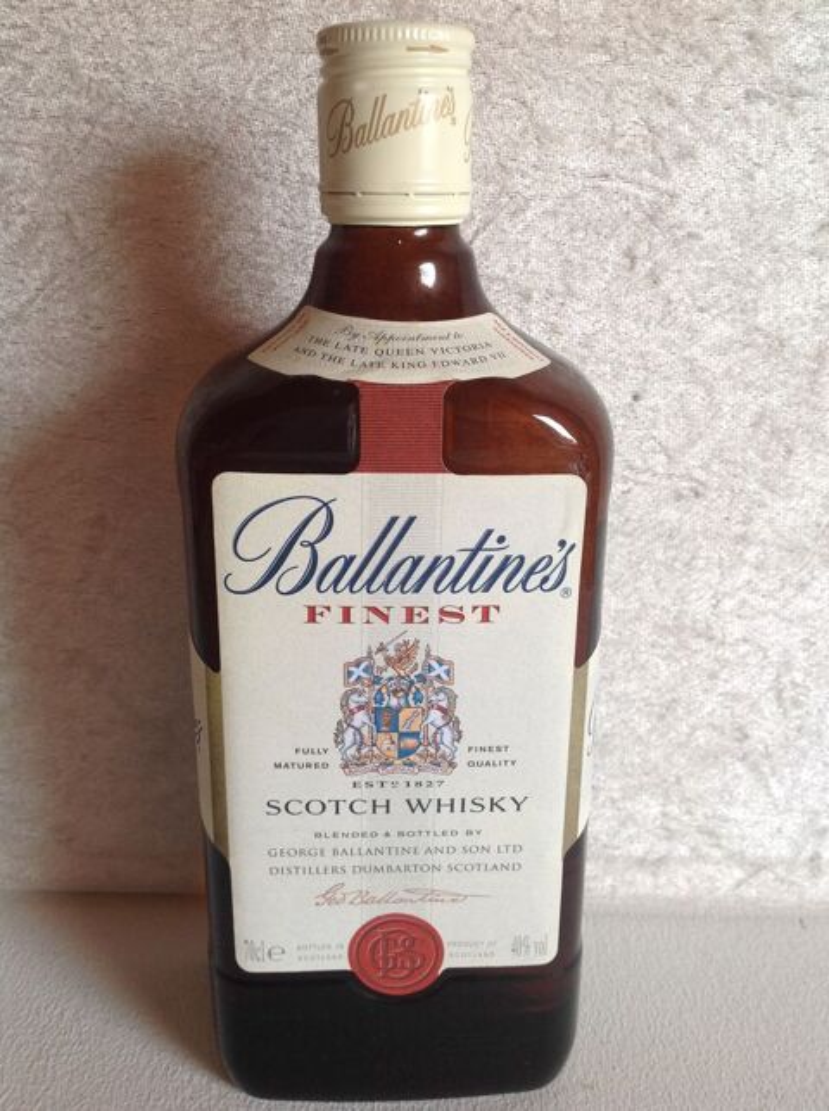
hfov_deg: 40.6
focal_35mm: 35
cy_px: 556
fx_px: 1121
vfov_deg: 52.7
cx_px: 414
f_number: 2.4
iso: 50
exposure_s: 1/24
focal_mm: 4.28
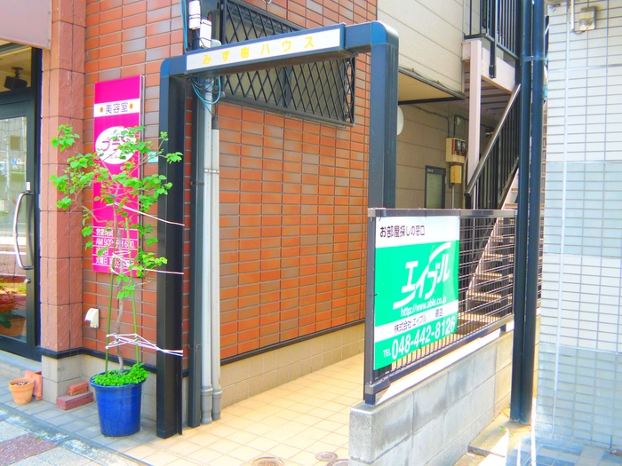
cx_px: 311
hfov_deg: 44.8
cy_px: 233
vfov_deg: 34.3
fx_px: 755
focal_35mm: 42
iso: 100
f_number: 2.8
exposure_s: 1/160
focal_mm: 7.4
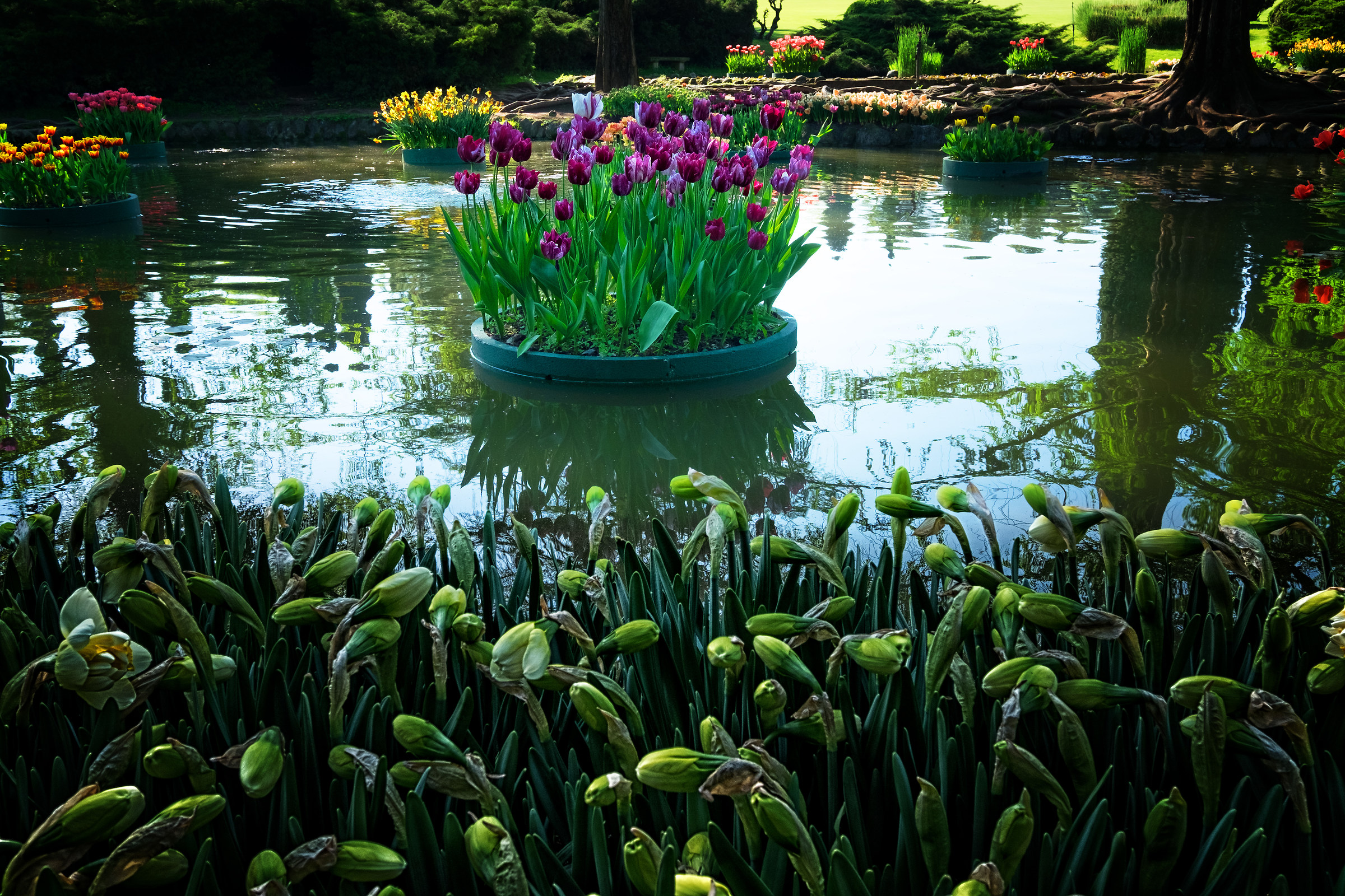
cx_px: 672
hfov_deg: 63.7
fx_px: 1083
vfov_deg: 45.0
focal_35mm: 29
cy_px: 448
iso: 400
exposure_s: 1/125
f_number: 10
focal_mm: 19.1
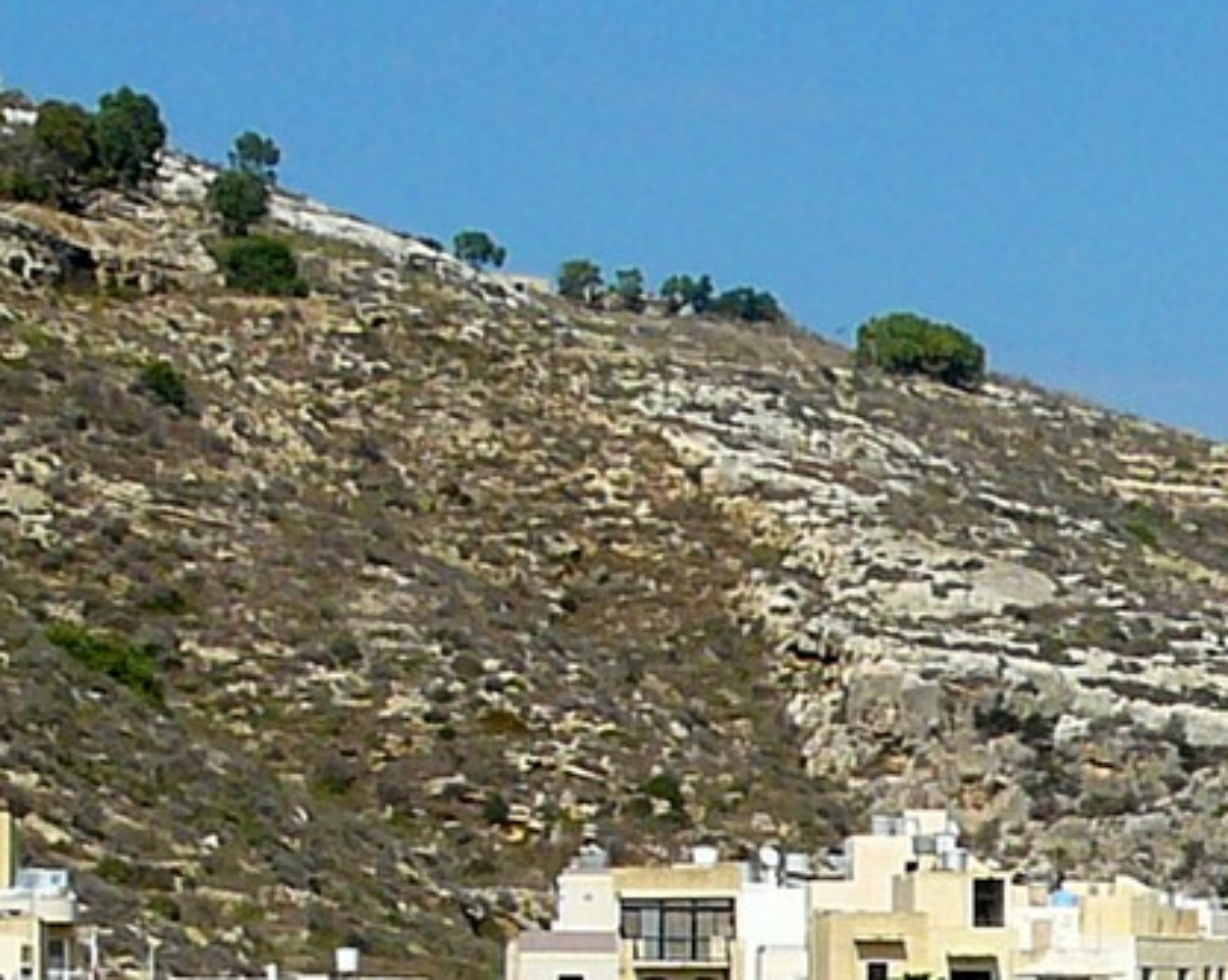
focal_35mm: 172
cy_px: 1392
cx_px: 1599
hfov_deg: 11.0
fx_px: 6247
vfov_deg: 8.8
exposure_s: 1/640
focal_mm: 6.1
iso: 80
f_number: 5
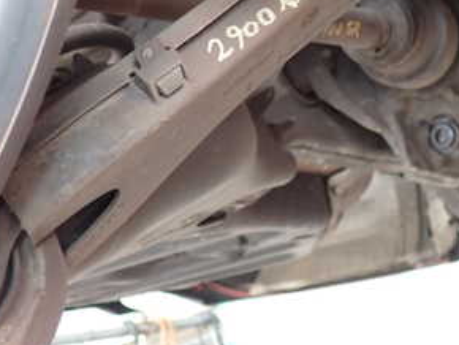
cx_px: 280
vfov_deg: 23.1
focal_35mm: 62
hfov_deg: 31.1
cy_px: 40
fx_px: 823
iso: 200
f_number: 2.3
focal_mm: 5.4
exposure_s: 1/40
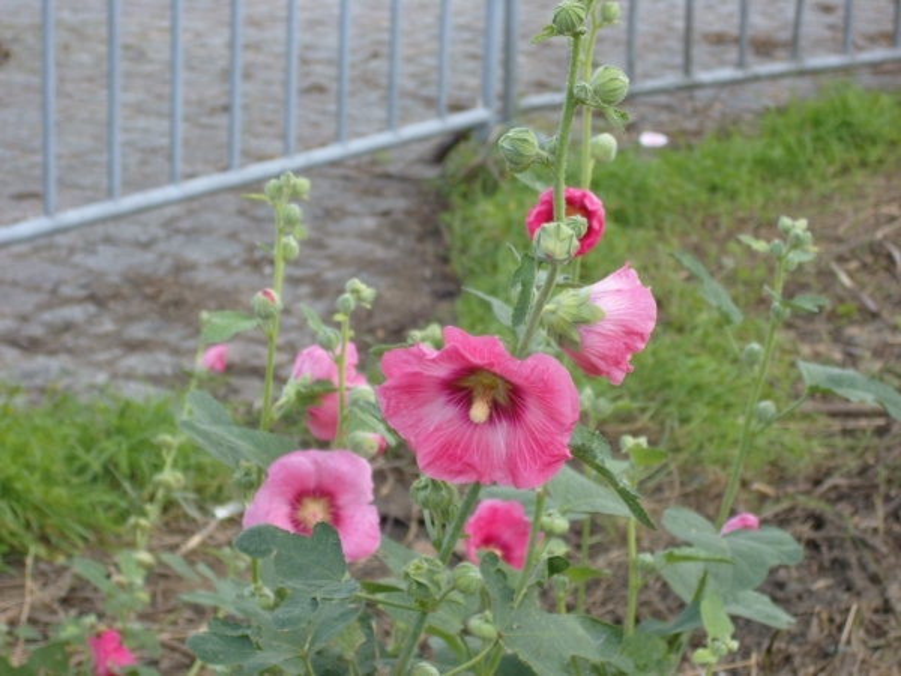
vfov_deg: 14.1
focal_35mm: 105
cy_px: 338
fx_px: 2733
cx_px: 450
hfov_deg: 18.7
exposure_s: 1/180
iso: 80
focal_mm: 22.2
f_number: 5.1
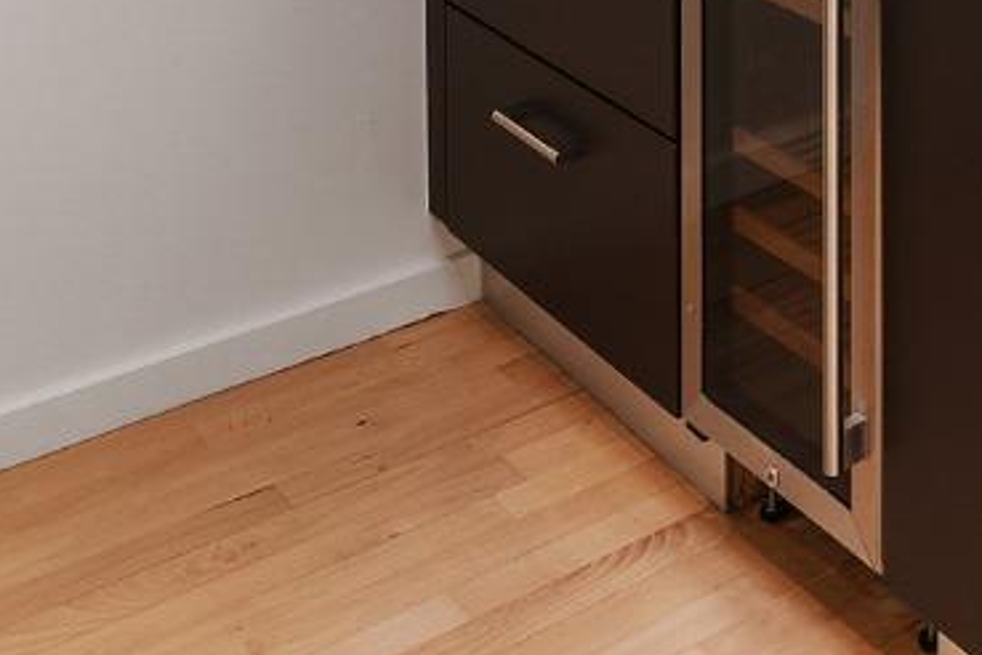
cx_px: 1054
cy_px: -627
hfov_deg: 28.4
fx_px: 1773
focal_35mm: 65
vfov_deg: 16.4
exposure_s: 1/3
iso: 100
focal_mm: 16
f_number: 10
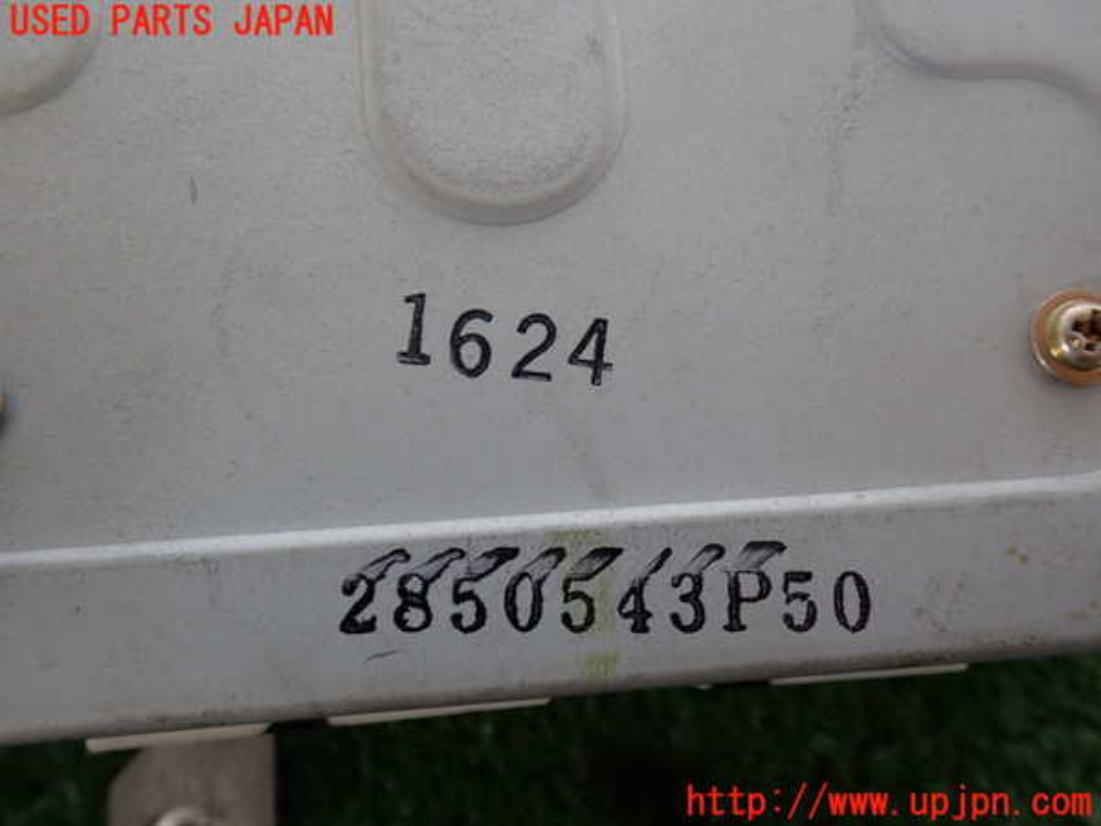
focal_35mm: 32
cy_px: 413
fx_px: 1018
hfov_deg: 56.8
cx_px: 550
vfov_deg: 44.2
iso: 200
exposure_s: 1/40
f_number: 2.4
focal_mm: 5.79
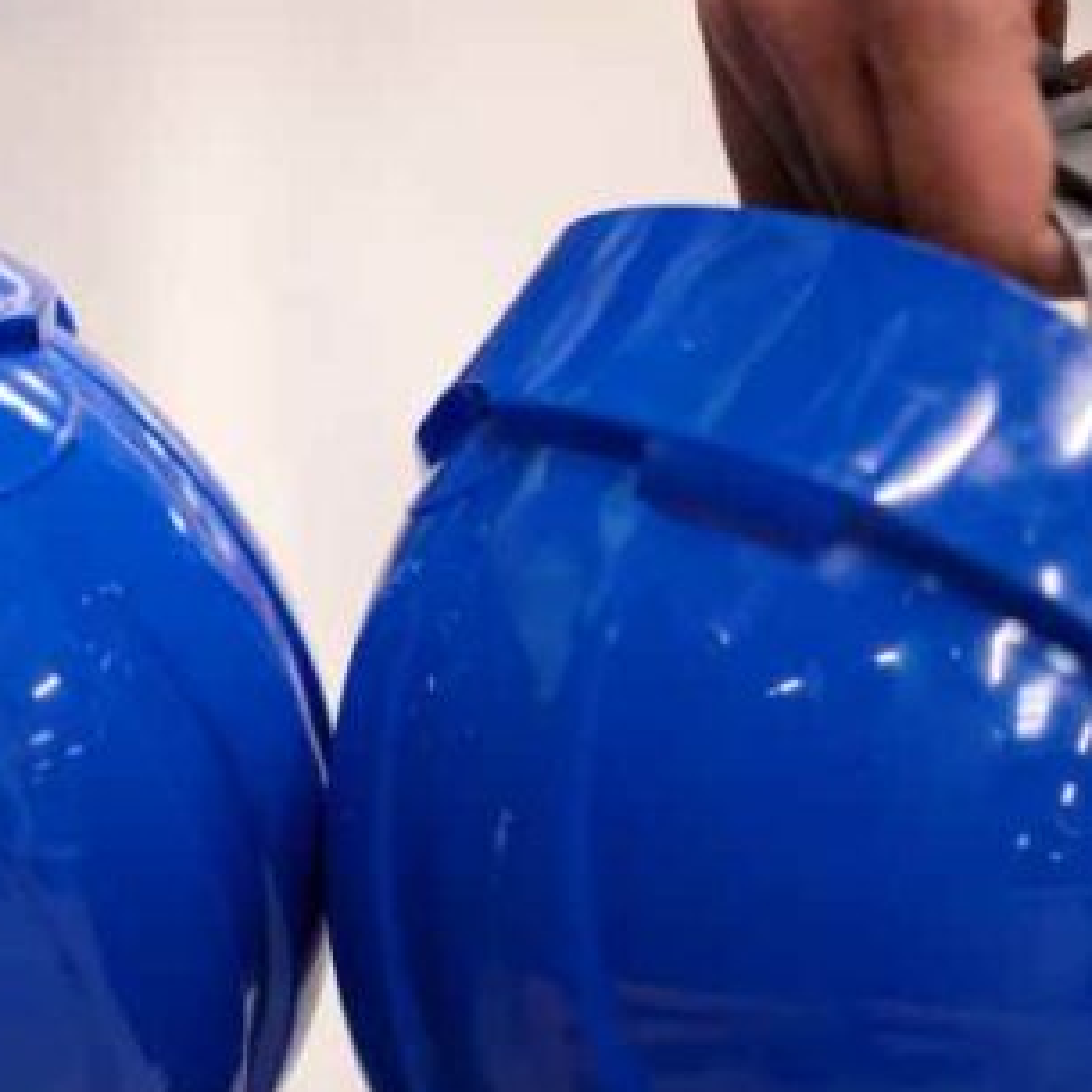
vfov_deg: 17.4
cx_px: 311
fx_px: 3569
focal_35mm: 100
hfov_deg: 17.3
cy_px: 435
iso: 500
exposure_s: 1/250
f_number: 1.4
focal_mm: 35
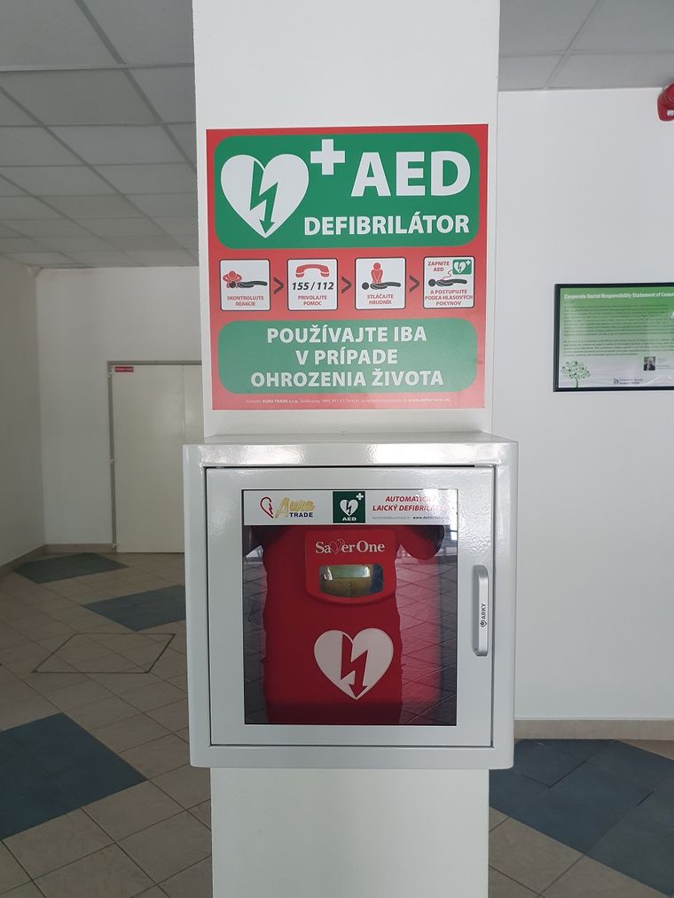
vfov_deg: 67.3
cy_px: 449
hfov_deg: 53.1
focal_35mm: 26
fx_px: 675
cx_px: 337
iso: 200
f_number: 1.5
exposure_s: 1/50
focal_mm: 4.32
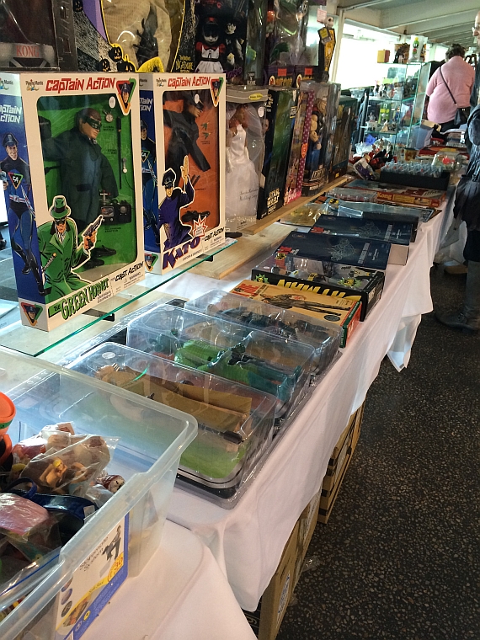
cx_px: 240
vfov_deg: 60.0
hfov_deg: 46.8
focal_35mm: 30
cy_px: 320
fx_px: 555
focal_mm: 4.12
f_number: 2.2
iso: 160
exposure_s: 1/33
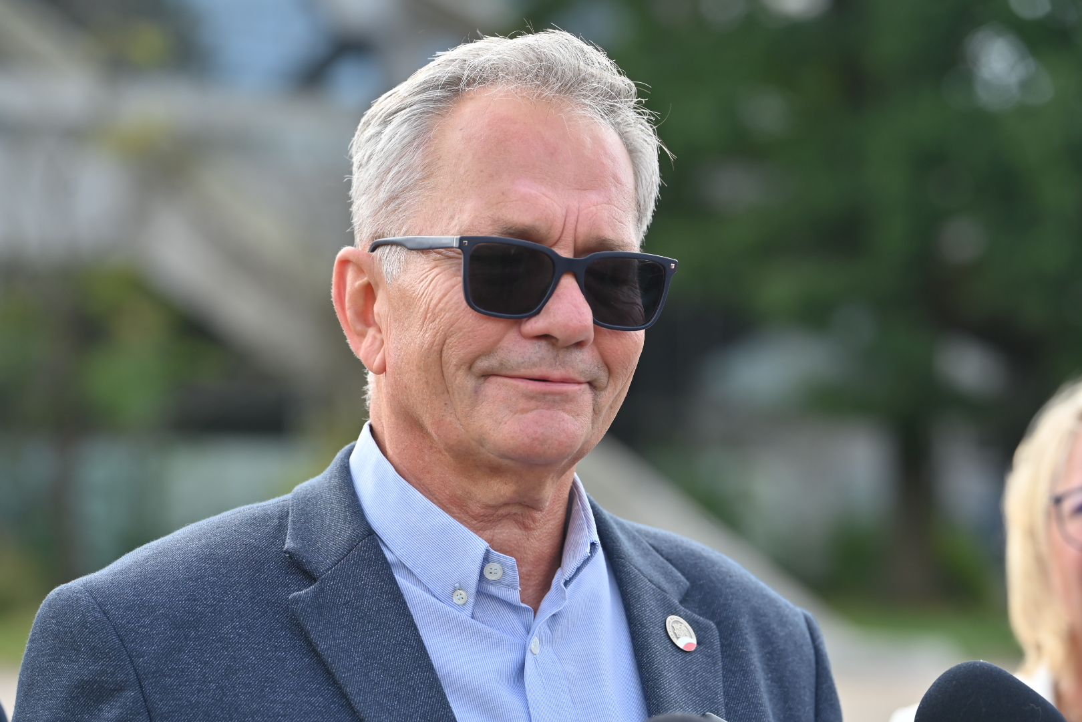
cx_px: 541
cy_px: 361
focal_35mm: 125
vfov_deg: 11.0
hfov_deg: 16.4
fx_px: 3757
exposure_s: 1/400
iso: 100
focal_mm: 125
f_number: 4.5
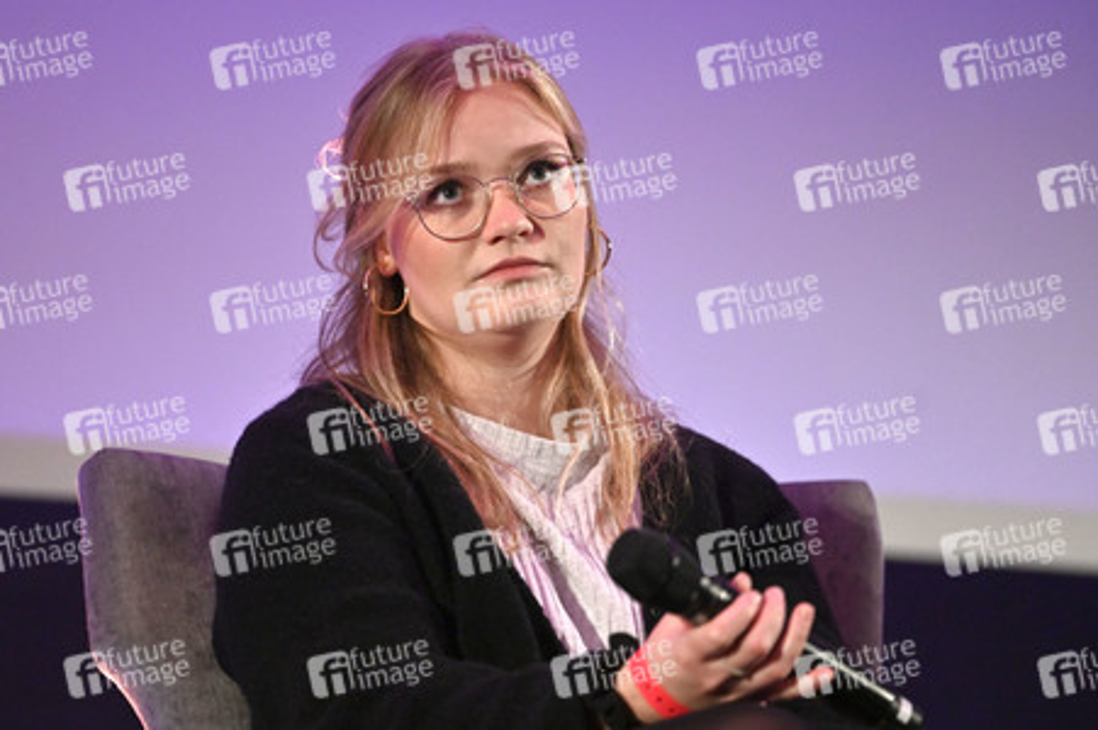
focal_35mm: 200
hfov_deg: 10.3
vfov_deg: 6.9
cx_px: 549
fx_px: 6095
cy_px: 365
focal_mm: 200
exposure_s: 1/400
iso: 4000
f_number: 2.8
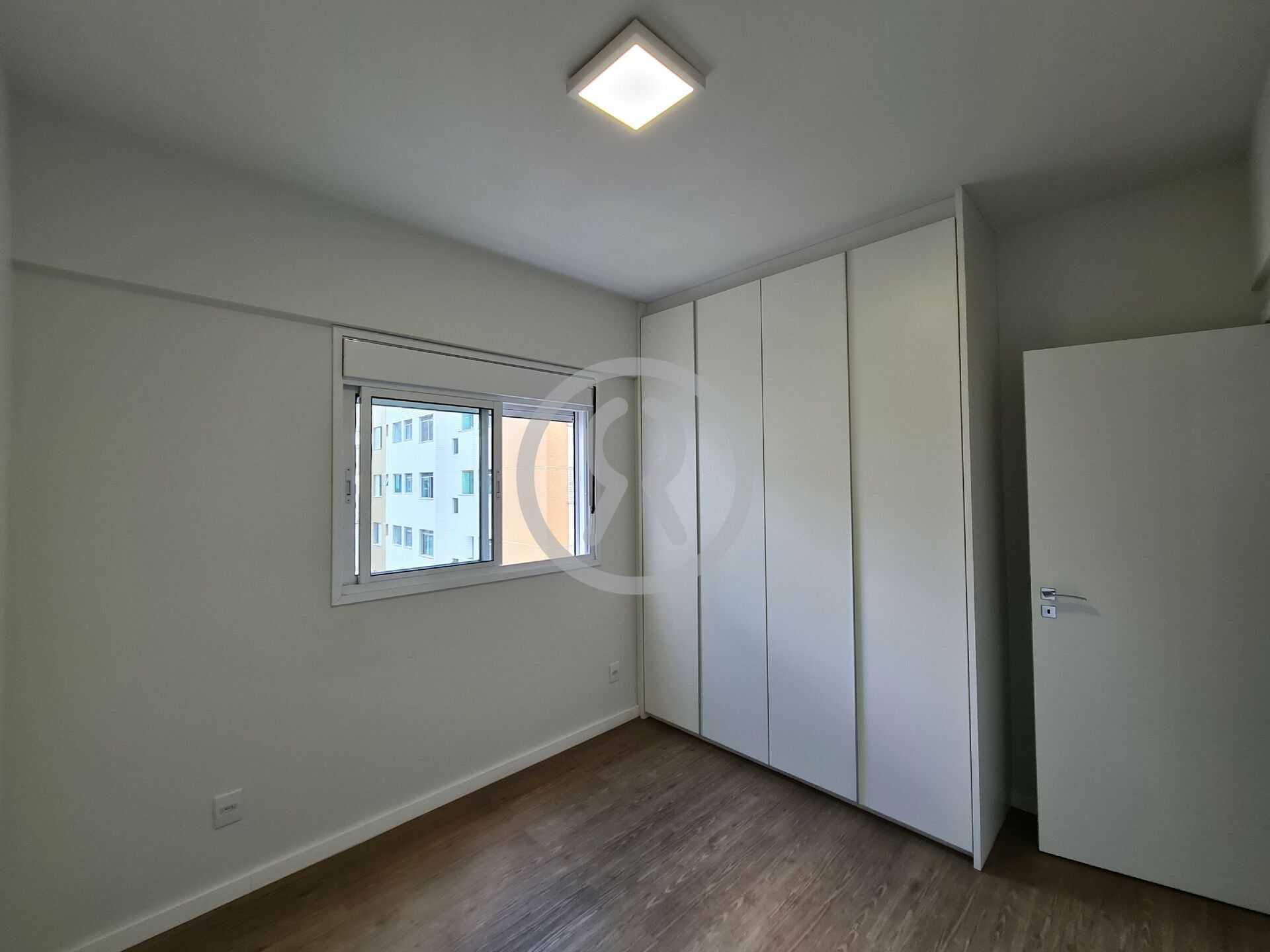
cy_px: 476
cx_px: 635
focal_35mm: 13
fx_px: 477
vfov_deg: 89.9
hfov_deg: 106.2
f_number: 2.2
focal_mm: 2.2
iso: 100
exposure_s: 1/120
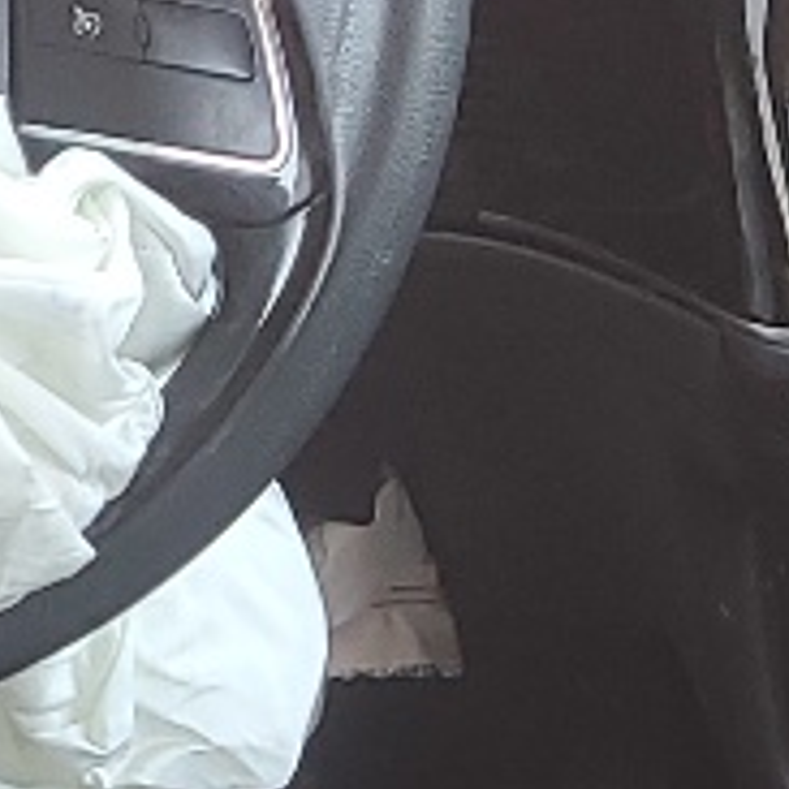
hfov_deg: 8.5
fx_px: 5183
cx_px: 1293
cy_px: 1449
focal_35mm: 201
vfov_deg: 8.4
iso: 57
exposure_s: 1/60.2
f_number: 1.5
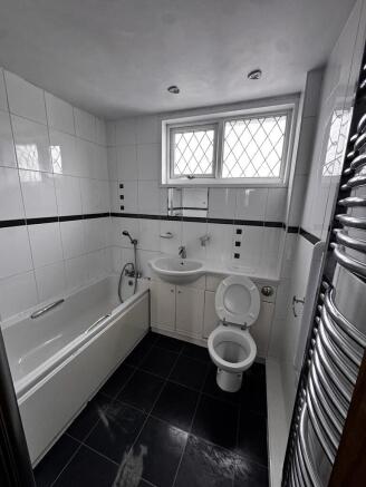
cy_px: 244
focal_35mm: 14
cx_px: 183
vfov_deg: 102.0
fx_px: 197
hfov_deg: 85.7
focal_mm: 2.22
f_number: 2.2
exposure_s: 1/99
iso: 250
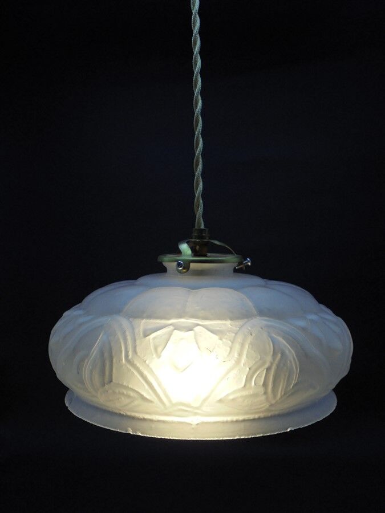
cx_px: 192
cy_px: 256
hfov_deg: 37.7
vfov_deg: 49.0
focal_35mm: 38
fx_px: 564
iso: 100
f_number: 4.2
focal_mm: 6.9
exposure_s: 1/200
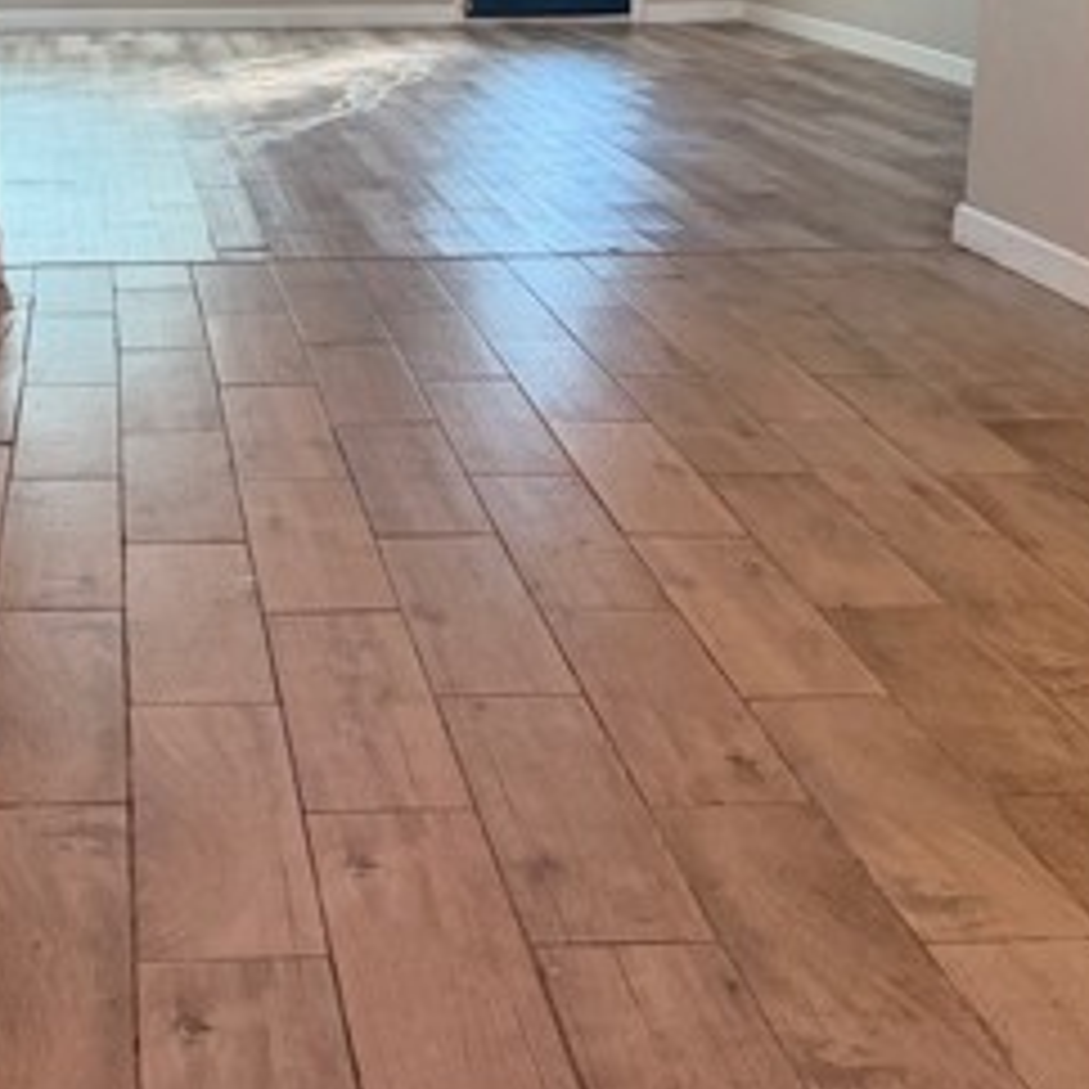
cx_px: 148
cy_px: 207
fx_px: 1993
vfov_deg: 29.8
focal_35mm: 56
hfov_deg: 29.5
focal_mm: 6.76
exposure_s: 1/208
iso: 200
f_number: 1.78
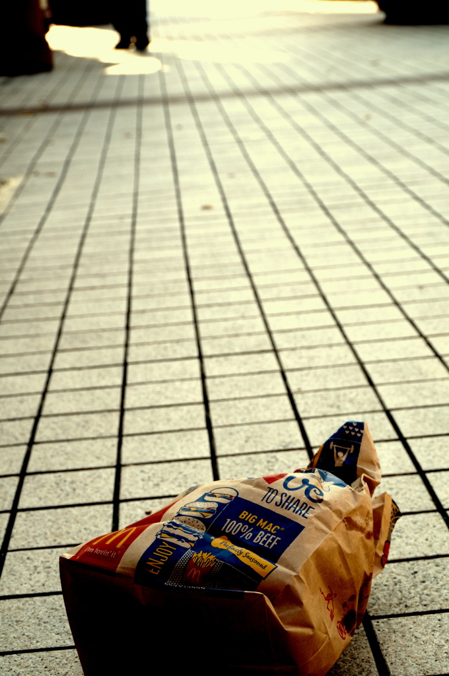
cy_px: 338
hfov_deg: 18.1
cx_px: 224
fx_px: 1407
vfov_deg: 27.0
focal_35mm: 75
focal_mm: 50
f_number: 9
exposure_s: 1/100
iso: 100
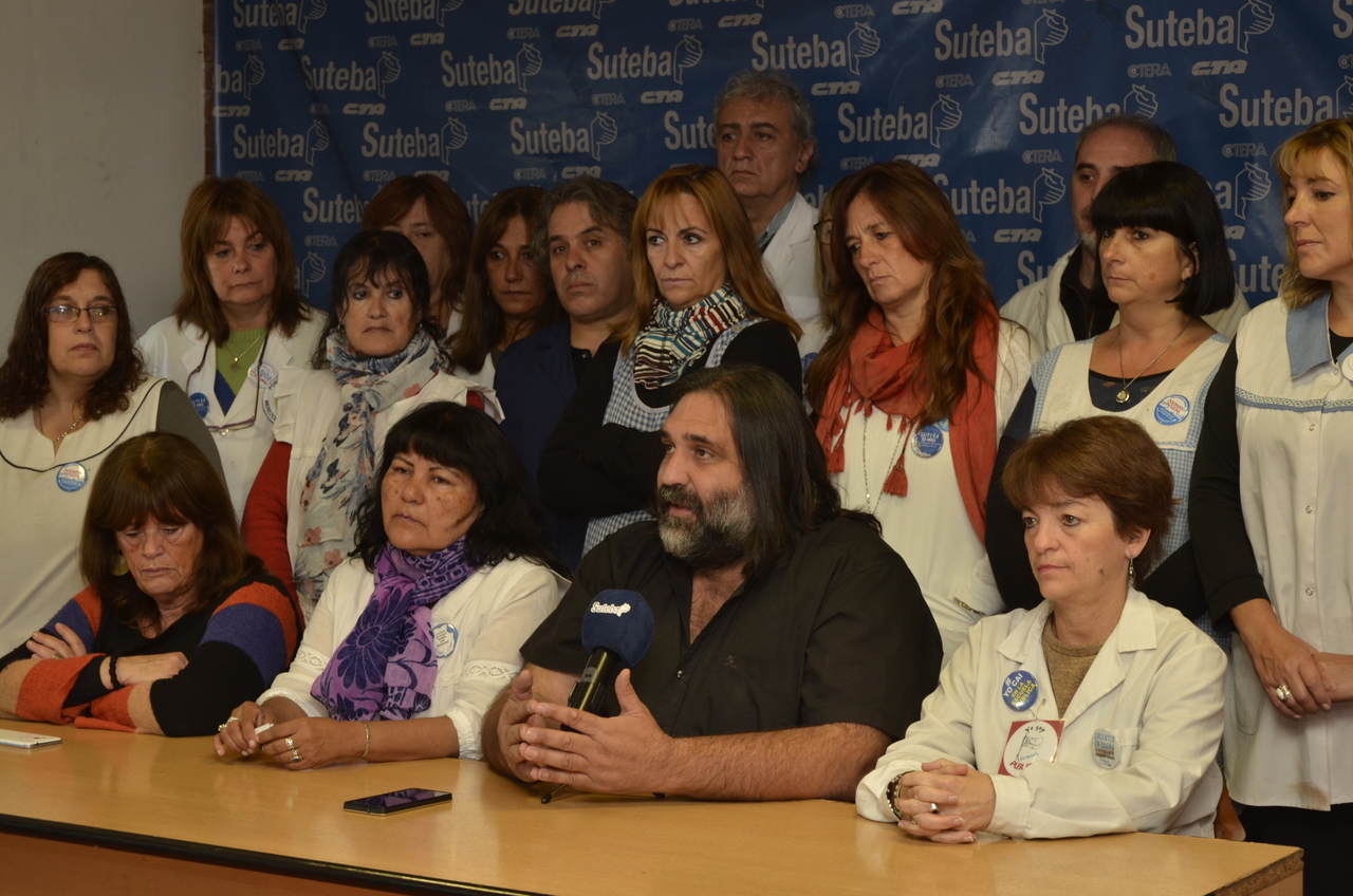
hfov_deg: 28.1
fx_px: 2701
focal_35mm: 72
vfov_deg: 18.8
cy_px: 448
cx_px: 676
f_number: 7.1
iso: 500
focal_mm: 48
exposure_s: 1/60
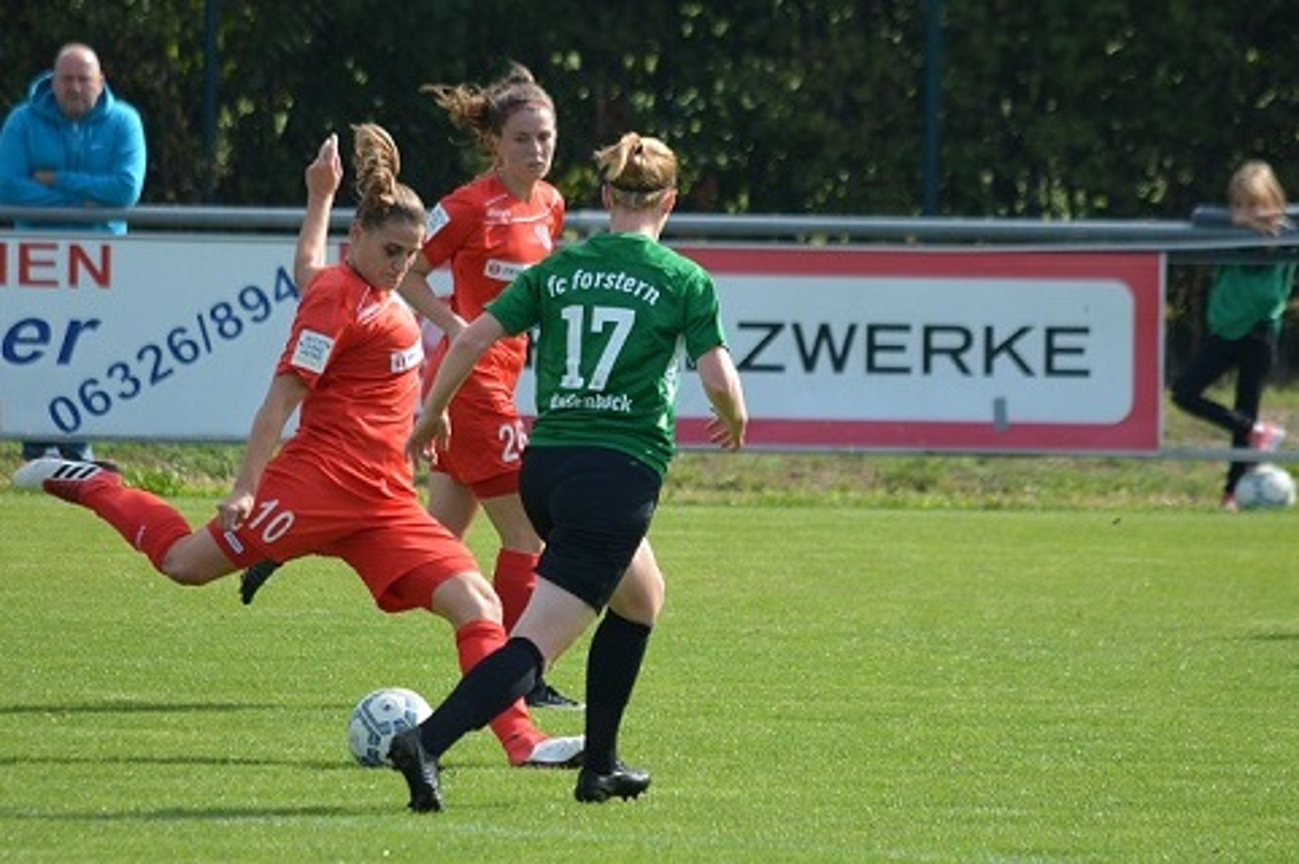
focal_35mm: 390
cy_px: 432
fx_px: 14062
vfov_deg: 3.5
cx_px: 650
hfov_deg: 5.3
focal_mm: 260
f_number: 5.6
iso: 400
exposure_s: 1/1000
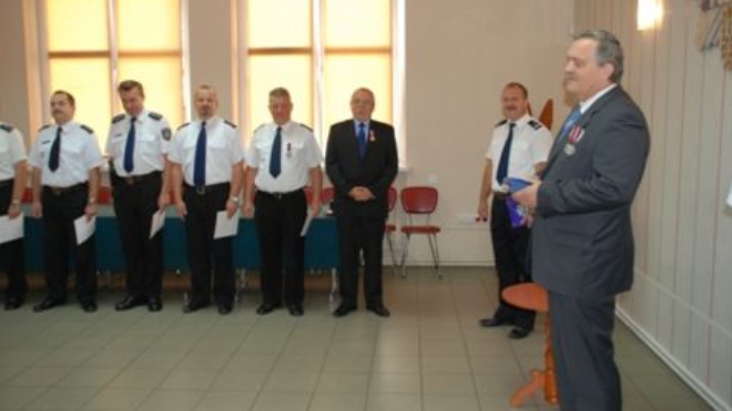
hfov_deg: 57.3
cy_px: 178
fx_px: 670
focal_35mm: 35
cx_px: 368
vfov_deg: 34.1
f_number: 4.5
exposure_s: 1/60
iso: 640
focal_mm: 21
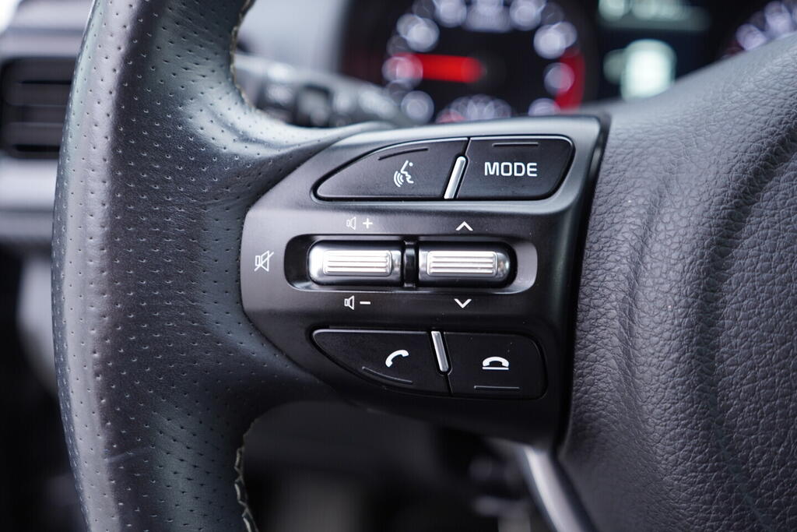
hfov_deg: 53.1
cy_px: 266
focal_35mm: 36
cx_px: 398
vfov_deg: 36.9
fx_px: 797
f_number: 2.8
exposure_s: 1/40
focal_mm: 24
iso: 250
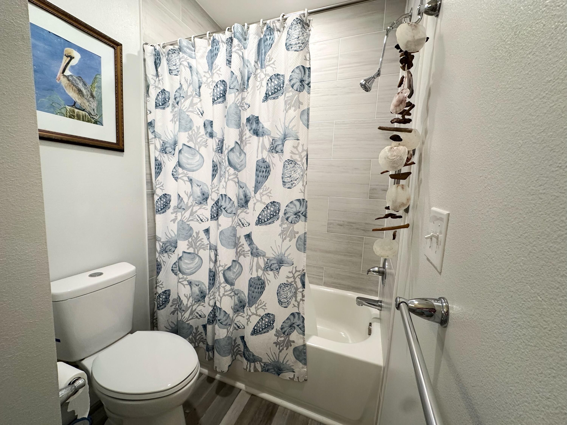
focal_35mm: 14
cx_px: 284
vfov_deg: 85.7
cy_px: 212
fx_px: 229
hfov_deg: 102.1
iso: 200
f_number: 2.2
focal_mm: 2.22
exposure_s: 1/120
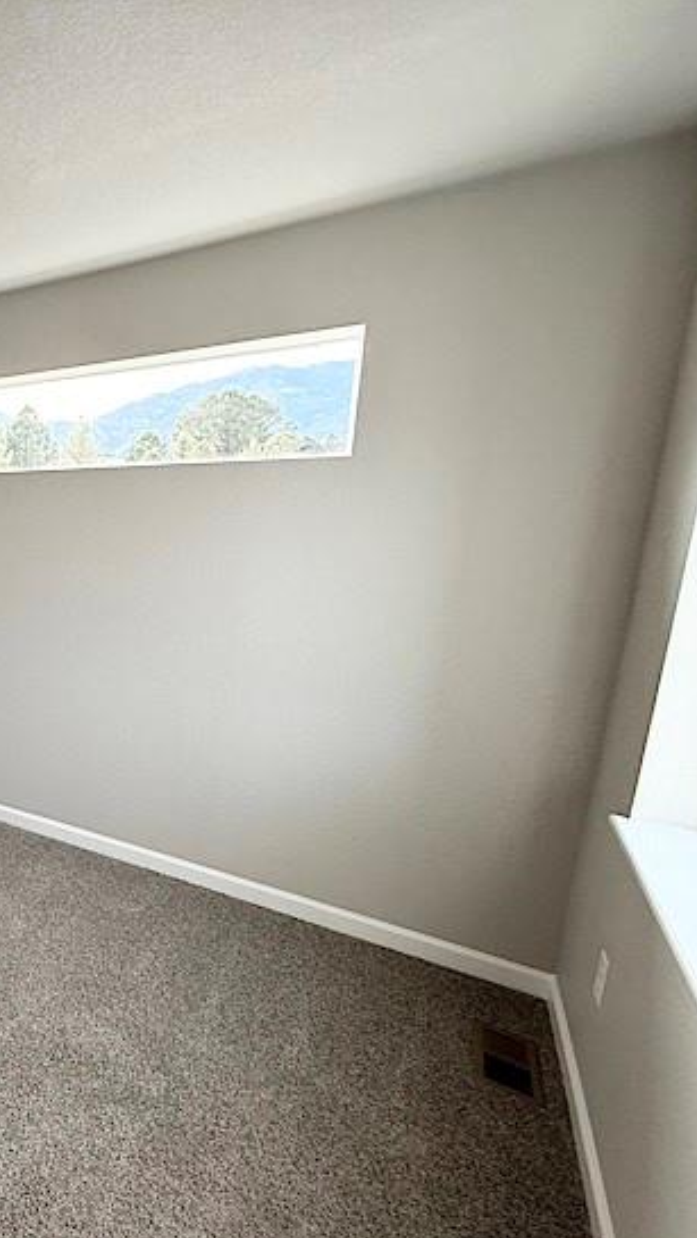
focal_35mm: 21
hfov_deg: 39.0
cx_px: -141
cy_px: 637
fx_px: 689
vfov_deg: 83.8
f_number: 2.2
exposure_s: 1/144
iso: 64
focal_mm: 2.22
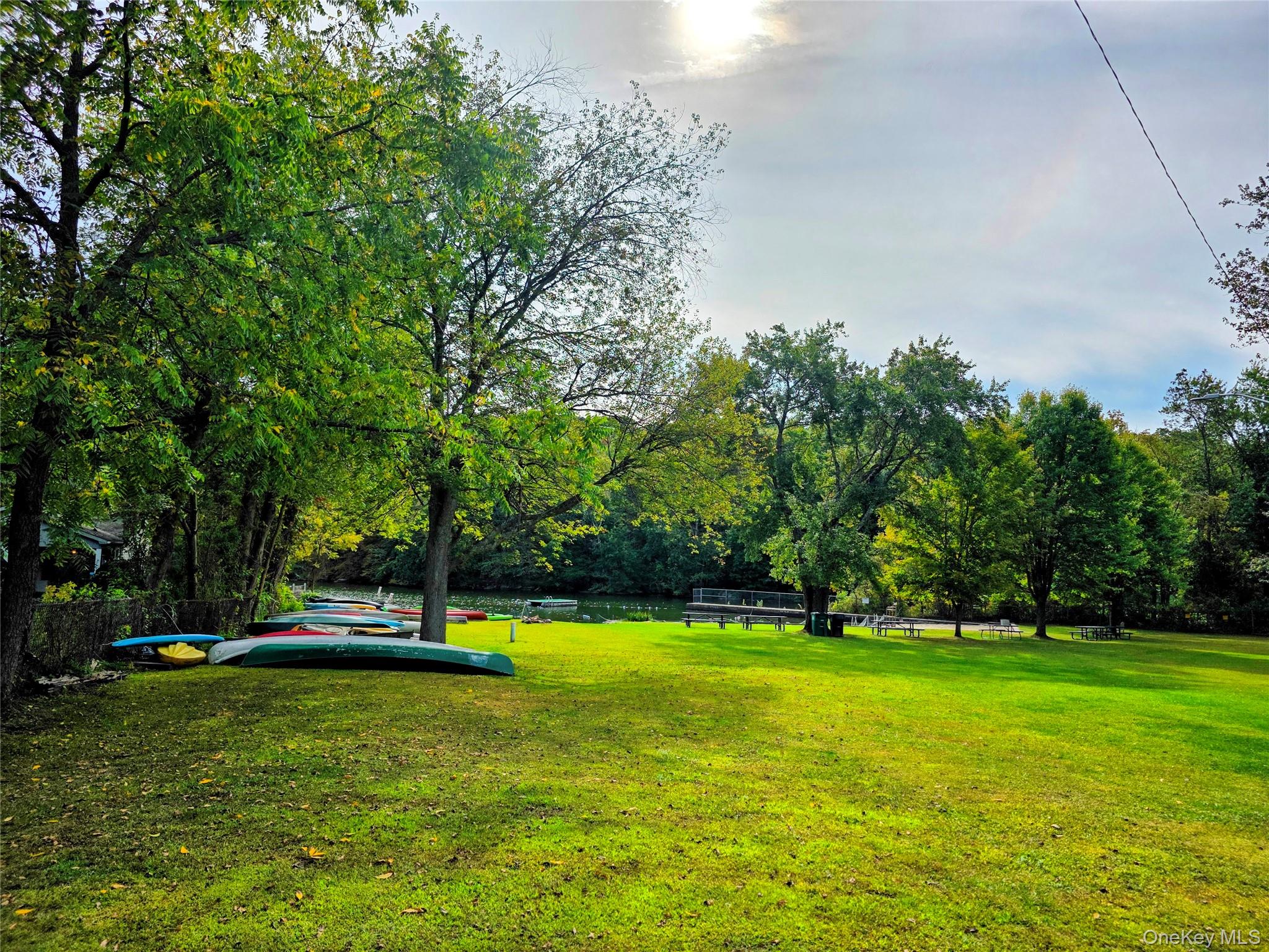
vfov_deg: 58.9
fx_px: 843
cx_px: 634
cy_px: 476
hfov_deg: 73.9
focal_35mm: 23
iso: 40
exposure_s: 1/7944
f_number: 1.7
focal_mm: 6.3
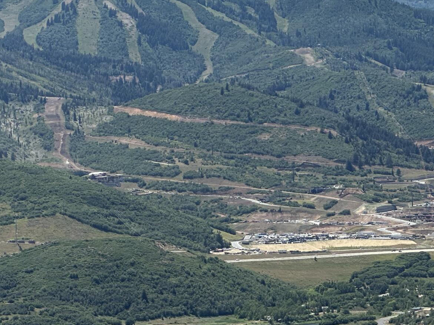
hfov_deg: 10.0
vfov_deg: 7.5
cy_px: 155
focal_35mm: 197
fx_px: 2469
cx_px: 11
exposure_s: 1/889
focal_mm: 9
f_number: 2.8
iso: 32
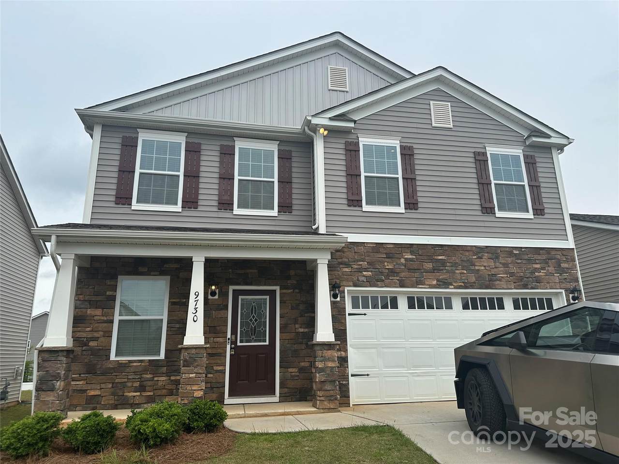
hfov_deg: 71.6
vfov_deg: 56.8
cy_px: 232
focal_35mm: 24
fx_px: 429
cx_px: 310
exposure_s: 1/4184
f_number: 1.78
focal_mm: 6.86
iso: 80
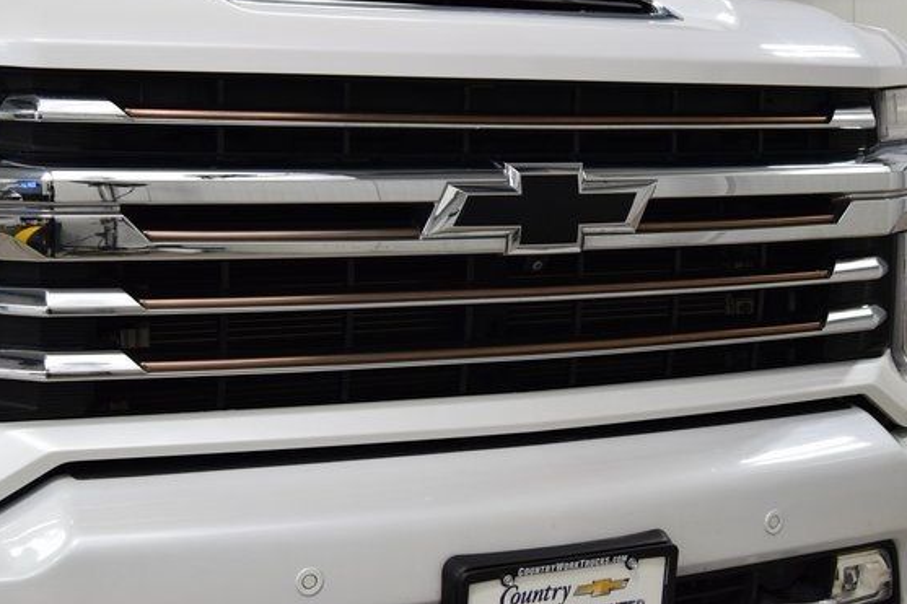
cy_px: 274
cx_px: 490
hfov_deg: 29.2
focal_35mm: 69
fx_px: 1738
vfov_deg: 19.7
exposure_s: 1/60
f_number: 8
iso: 1600
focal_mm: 40
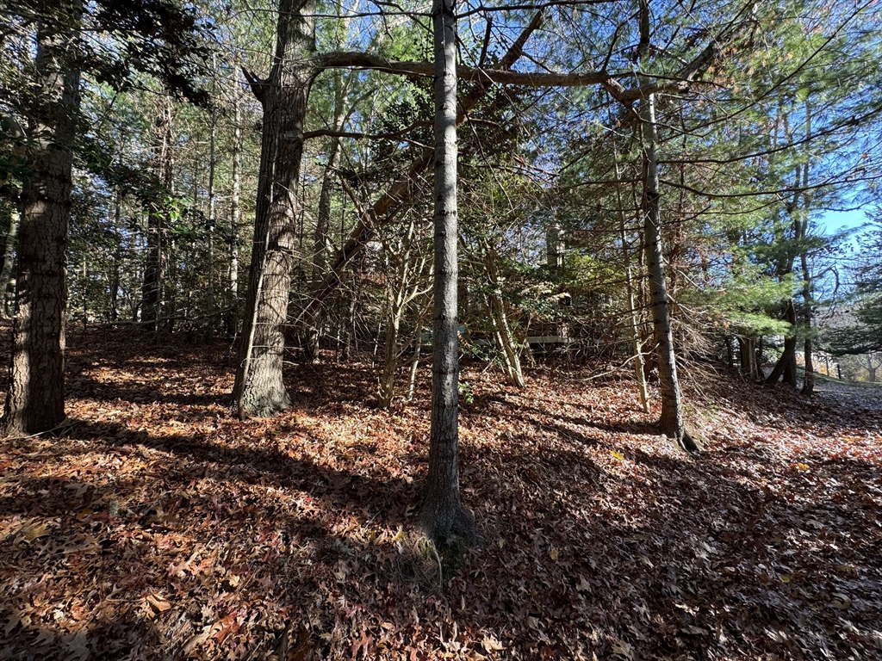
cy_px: 330
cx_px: 441
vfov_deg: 85.7
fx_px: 357
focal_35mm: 14
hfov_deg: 102.1
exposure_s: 1/99
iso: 50
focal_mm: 2.22
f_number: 2.2
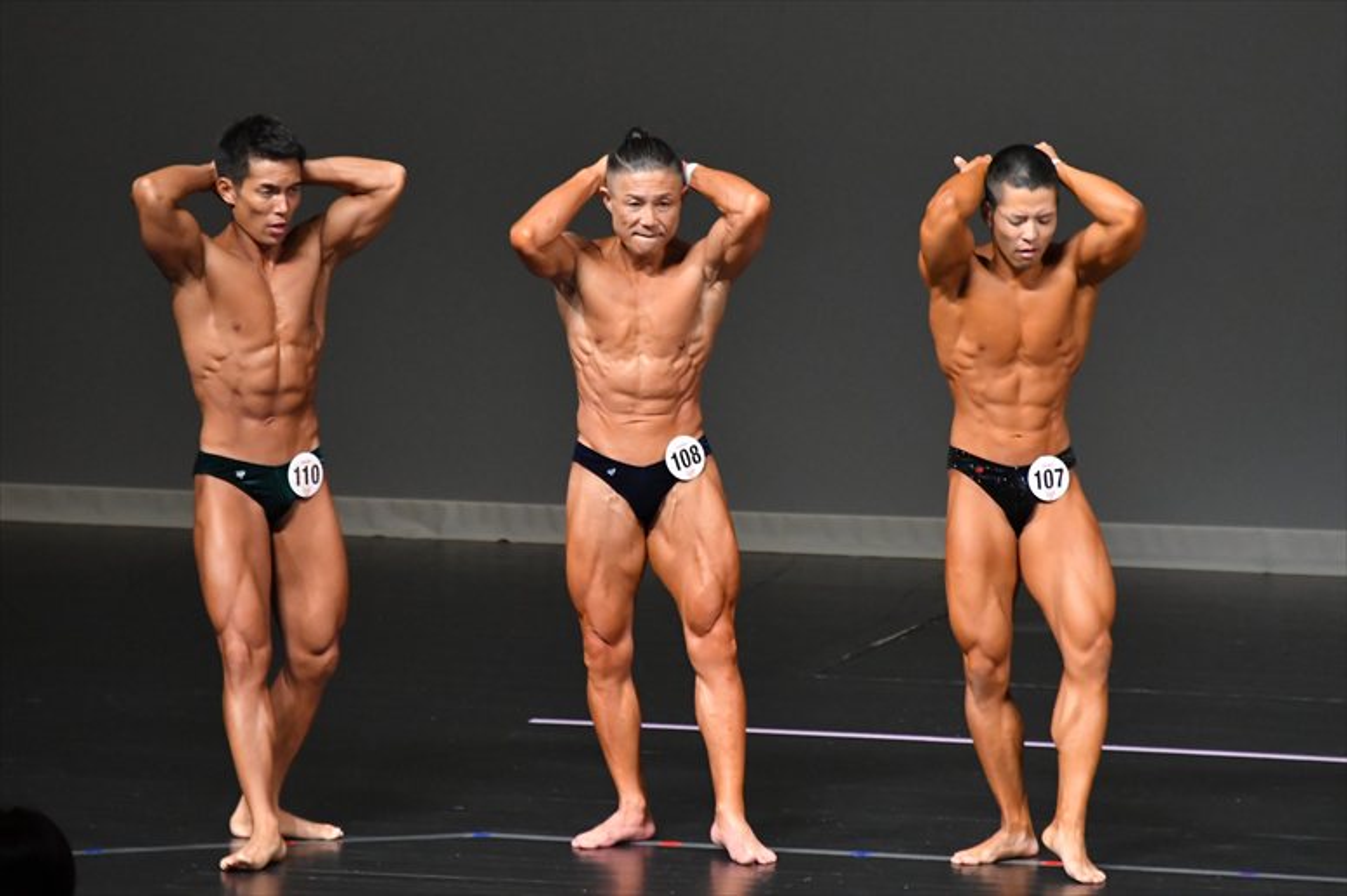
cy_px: 448
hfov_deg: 5.5
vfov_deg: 3.7
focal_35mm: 375
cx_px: 674
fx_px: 14025
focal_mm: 250
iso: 5000
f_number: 5.6
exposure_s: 1/400
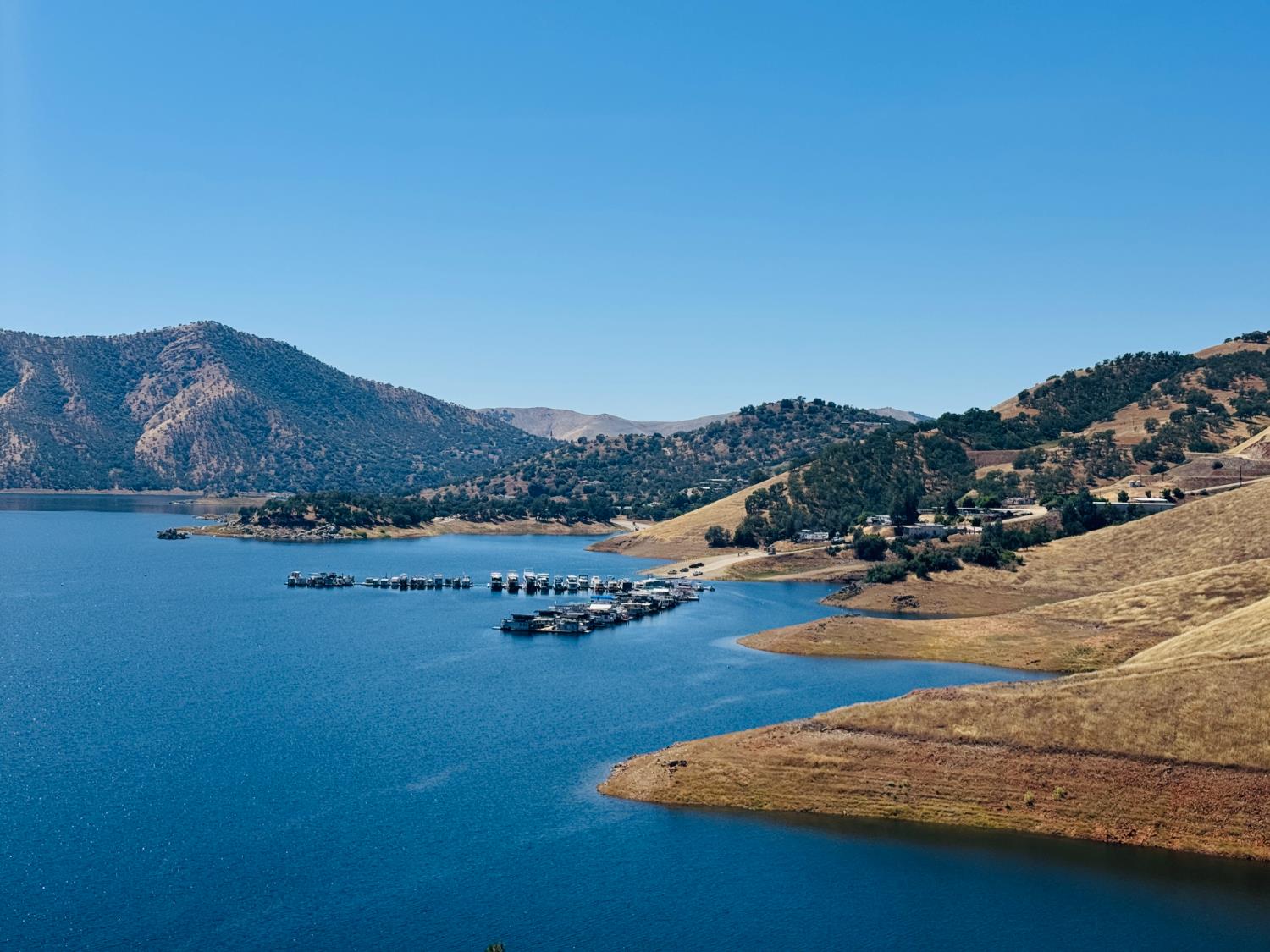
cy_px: 476
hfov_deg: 39.7
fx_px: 1761
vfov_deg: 30.3
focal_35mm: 48
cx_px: 635
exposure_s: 1/7937
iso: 64
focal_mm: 6.76
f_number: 1.78
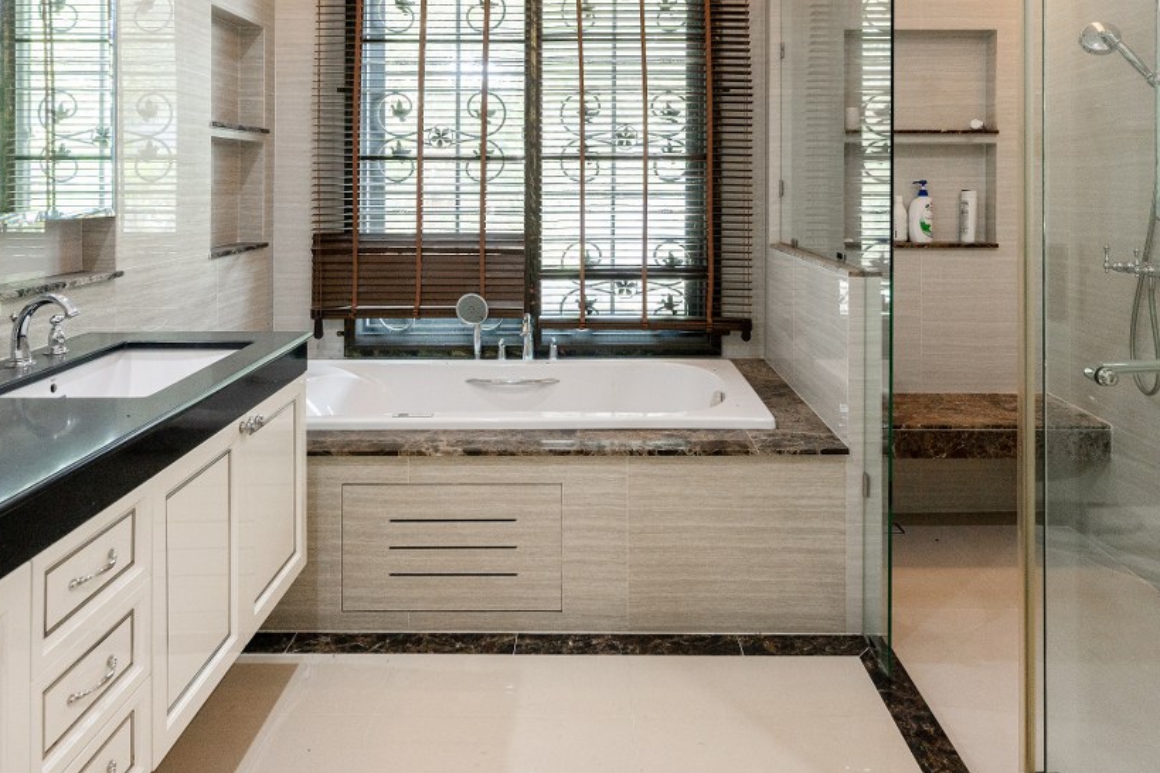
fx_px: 831
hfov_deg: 69.3
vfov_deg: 48.5
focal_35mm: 26
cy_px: 217
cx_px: 479
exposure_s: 1/200
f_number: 8
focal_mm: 16.5
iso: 100
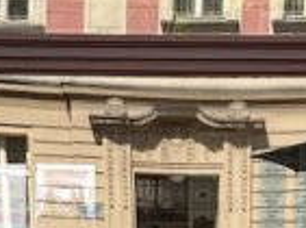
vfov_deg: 10.3
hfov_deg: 13.9
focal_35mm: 142
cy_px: 232
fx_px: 1252
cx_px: 178
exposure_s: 1/705
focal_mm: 5.1
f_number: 1.6
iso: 50
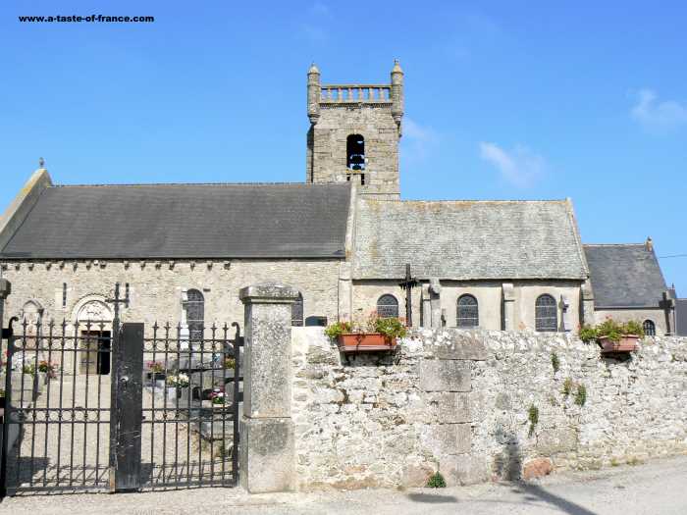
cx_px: 344
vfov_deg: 39.7
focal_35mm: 36
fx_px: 714
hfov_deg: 51.4
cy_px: 258
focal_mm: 6
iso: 80
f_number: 6.3
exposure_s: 1/400
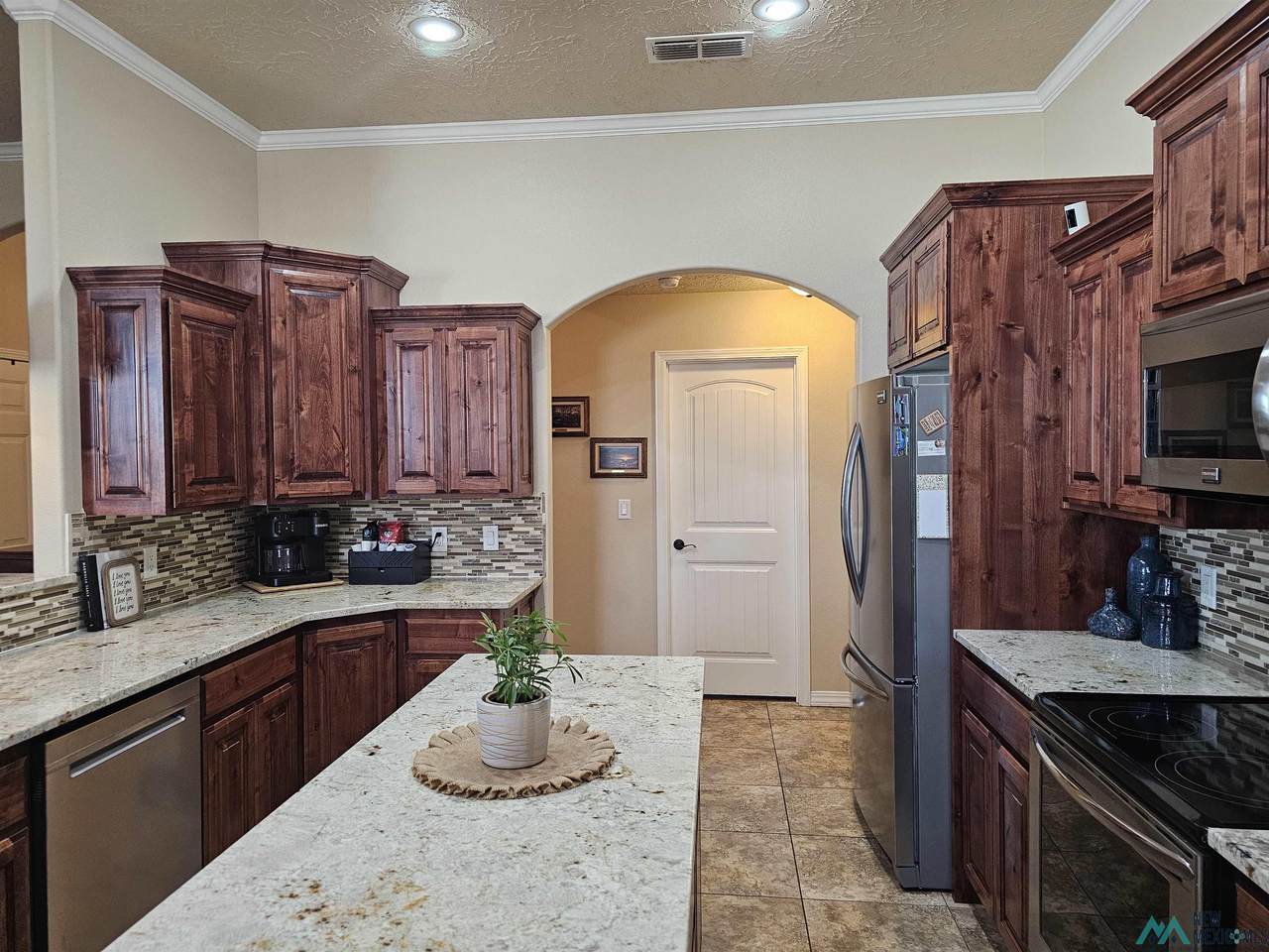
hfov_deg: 73.9
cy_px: 476
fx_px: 843
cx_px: 634
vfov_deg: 58.9
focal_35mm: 23
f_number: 1.7
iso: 400
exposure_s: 1/120
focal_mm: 6.3
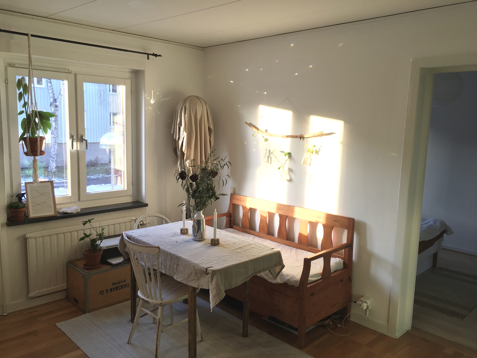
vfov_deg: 48.2
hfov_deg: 61.7
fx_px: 400
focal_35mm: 29
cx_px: 238
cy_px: 179
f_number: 2.2
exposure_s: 1/33
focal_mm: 4.15
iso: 25
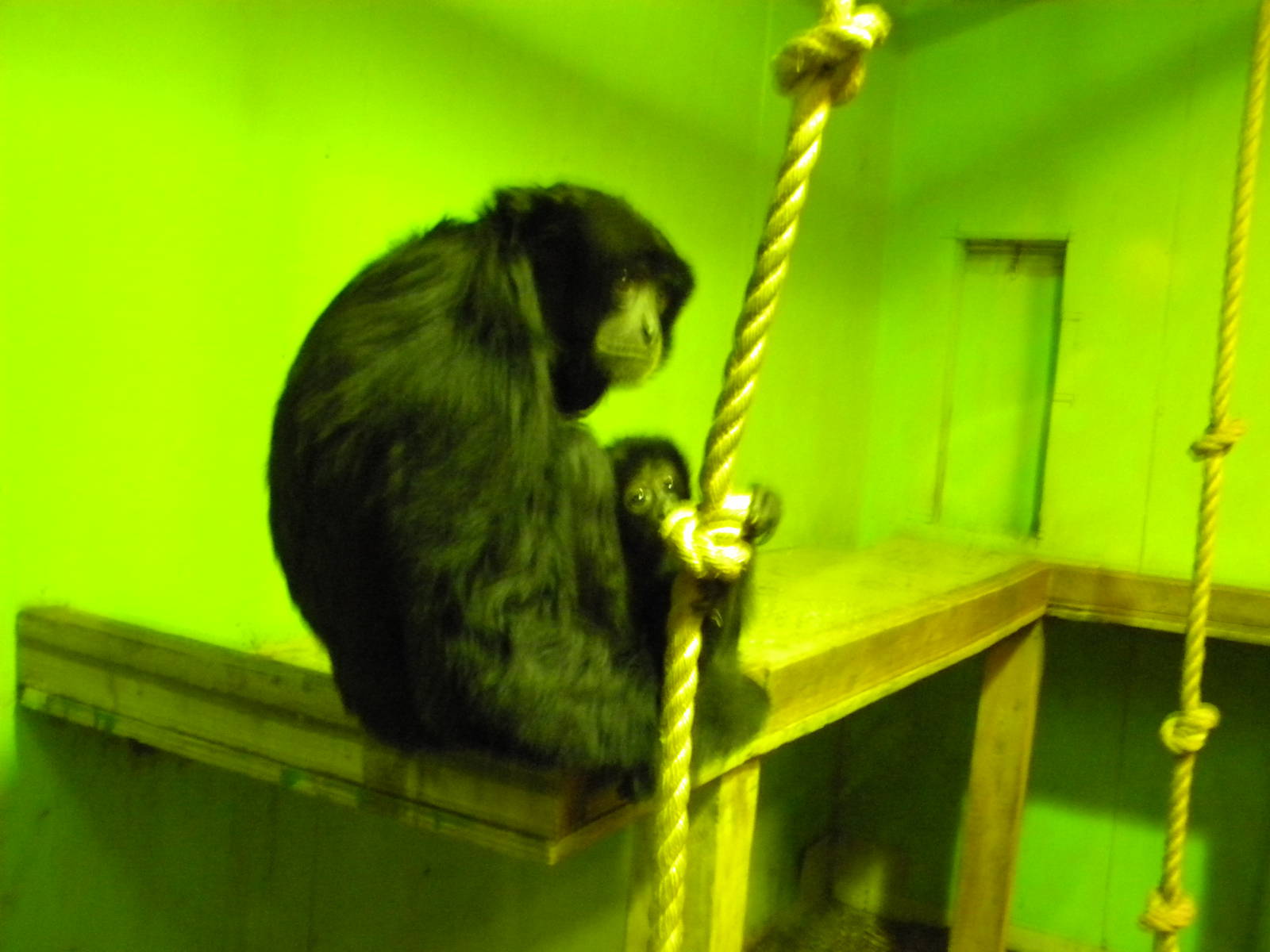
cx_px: 635
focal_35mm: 36
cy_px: 476
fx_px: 1321
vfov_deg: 39.7
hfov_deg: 51.4
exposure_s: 1/3.2
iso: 800
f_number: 3.7
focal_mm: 6.4
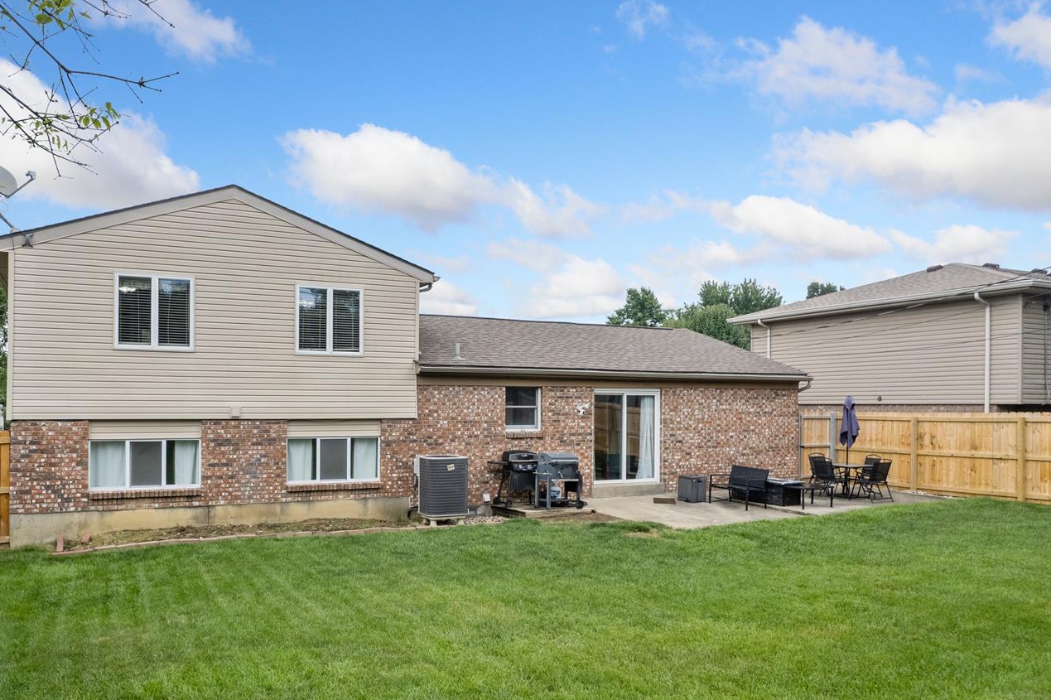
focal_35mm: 26
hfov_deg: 69.1
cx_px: 456
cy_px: 397
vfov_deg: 49.4
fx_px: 759
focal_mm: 8.38
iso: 110
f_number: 2.8
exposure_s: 1/1250
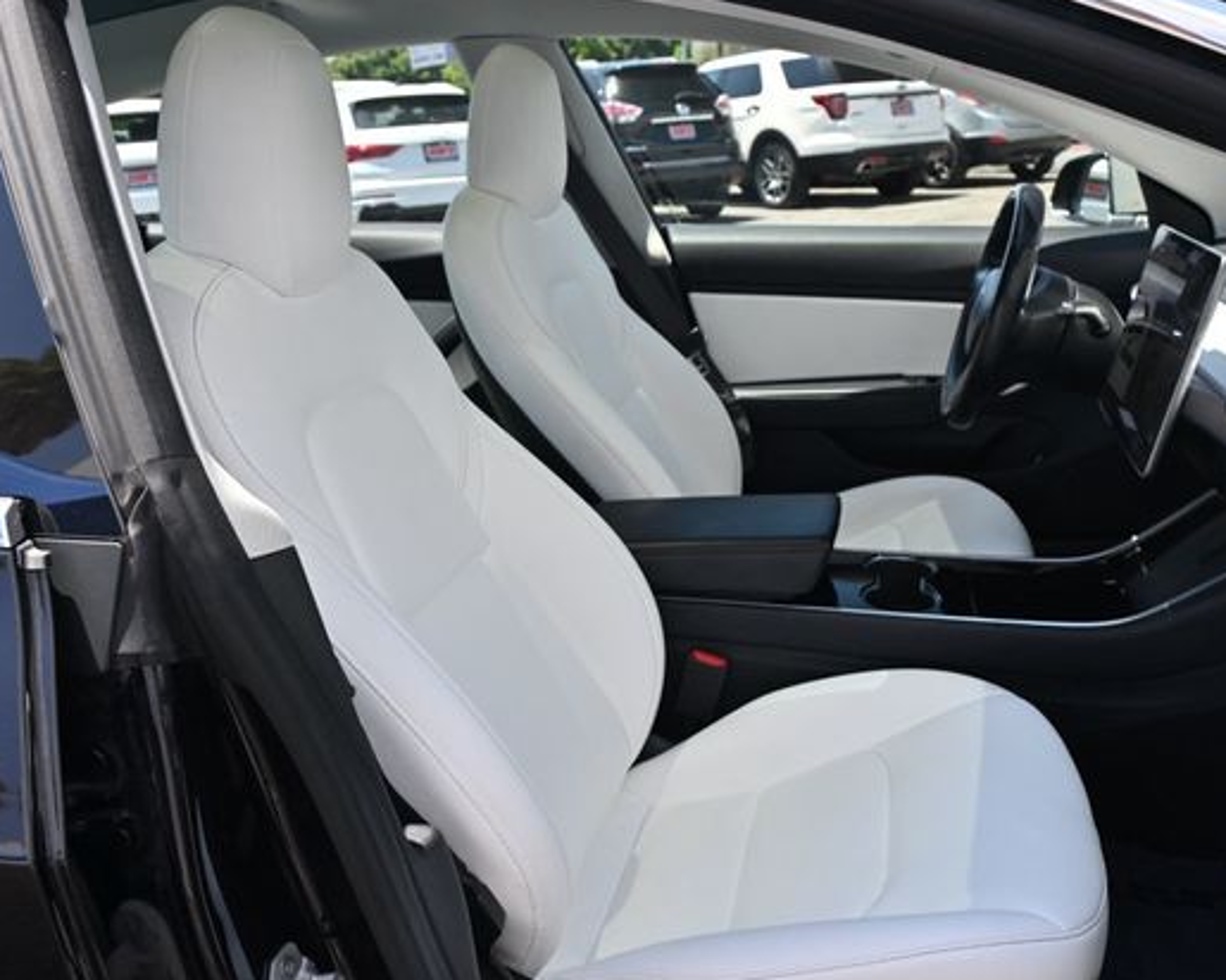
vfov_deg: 42.2
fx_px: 1270
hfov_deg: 51.3
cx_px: 719
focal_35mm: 35
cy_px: 500
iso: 200
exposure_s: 1/250
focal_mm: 20
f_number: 5.6
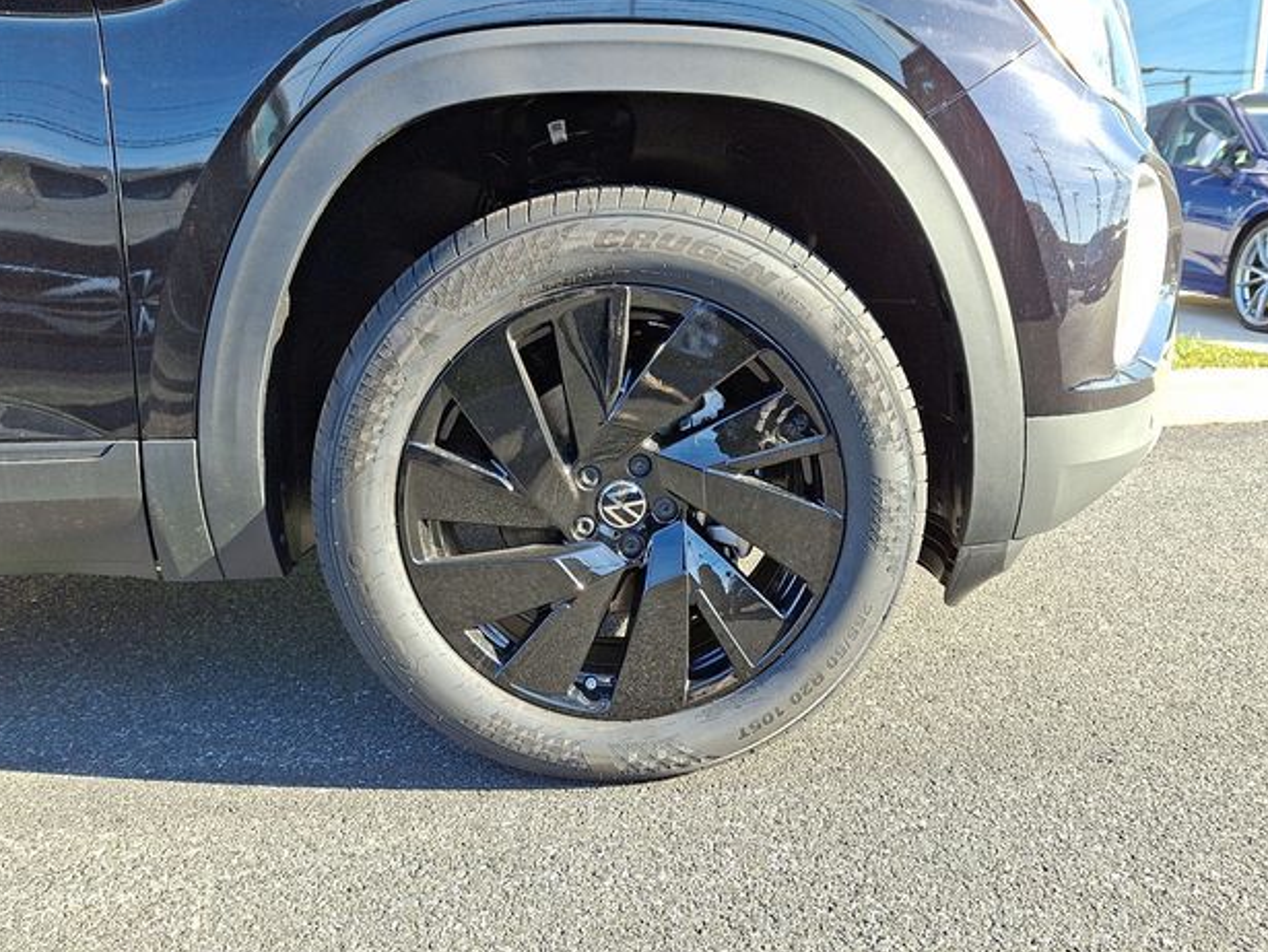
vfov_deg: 53.1
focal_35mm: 26
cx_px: 627
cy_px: 476
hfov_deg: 67.3
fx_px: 953
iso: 25
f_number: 1.8
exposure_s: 1/182
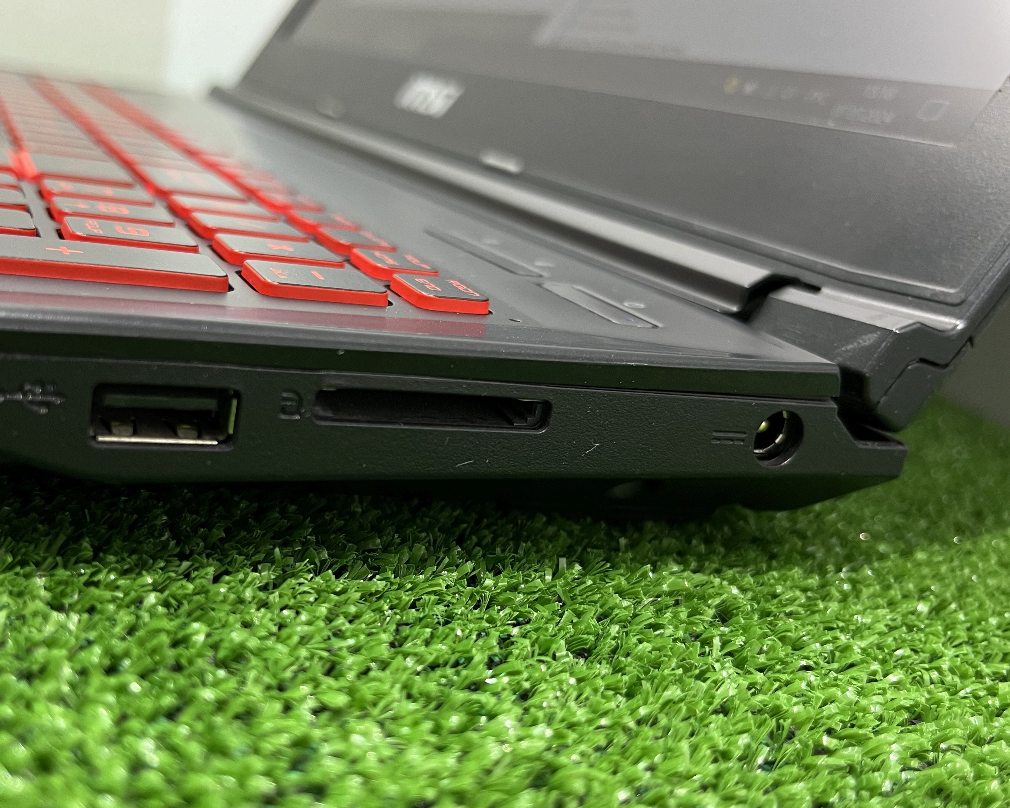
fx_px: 1076
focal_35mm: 36
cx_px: 433
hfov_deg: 50.1
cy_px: 437
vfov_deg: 41.1
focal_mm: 5.1
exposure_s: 1/50
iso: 160
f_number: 1.6
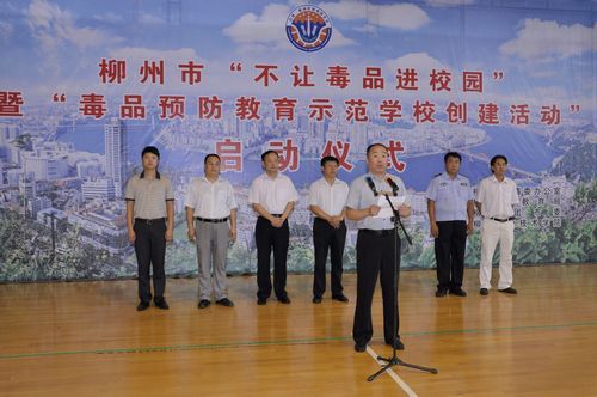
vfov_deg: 39.9
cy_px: 198
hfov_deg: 57.3
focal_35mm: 33
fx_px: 547
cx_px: 298
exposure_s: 1/60
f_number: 5.6
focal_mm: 22
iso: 400
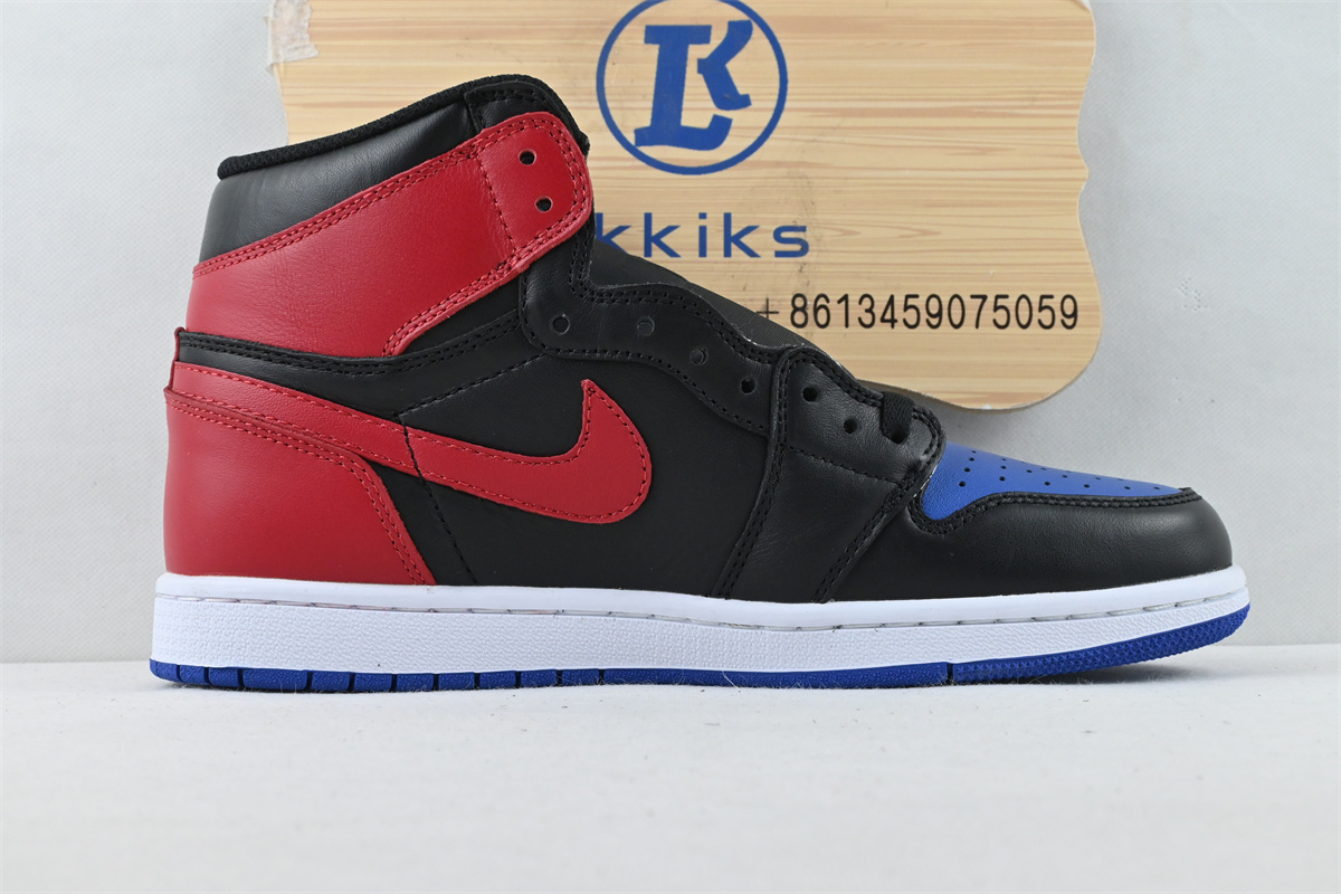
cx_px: 670
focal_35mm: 49
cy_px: 447
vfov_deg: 27.7
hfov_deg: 40.5
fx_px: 1816
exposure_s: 1/125
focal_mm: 32.5
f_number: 10
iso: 1000
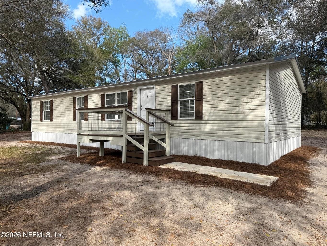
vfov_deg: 56.8
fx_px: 227
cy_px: 123
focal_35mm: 24
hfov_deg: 71.6
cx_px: 164
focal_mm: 6.76
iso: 80
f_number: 1.78
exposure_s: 1/1437
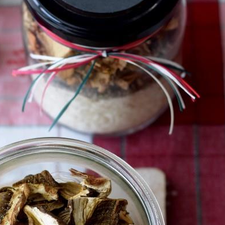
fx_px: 1228
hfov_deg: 10.4
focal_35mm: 167
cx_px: 43
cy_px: 164
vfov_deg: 10.4
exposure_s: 1/80
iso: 125
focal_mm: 50
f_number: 3.5
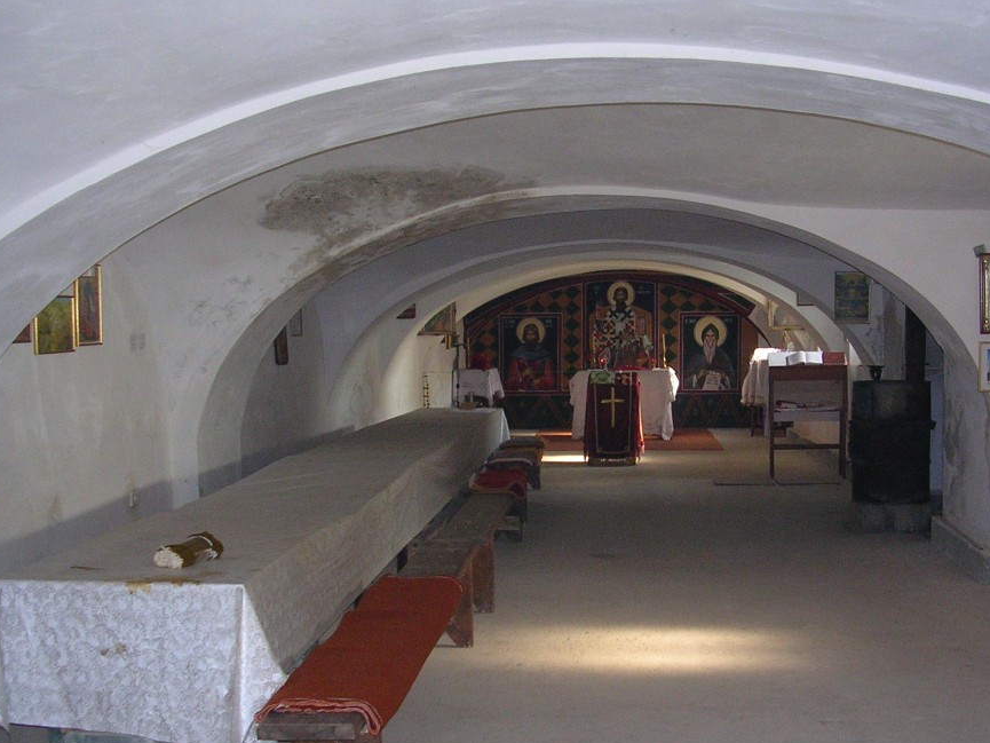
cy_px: 393
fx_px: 1287
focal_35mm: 45
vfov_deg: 32.2
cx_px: 571
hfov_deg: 42.0
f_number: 2.8
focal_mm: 5.8
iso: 127
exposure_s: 1/60.1
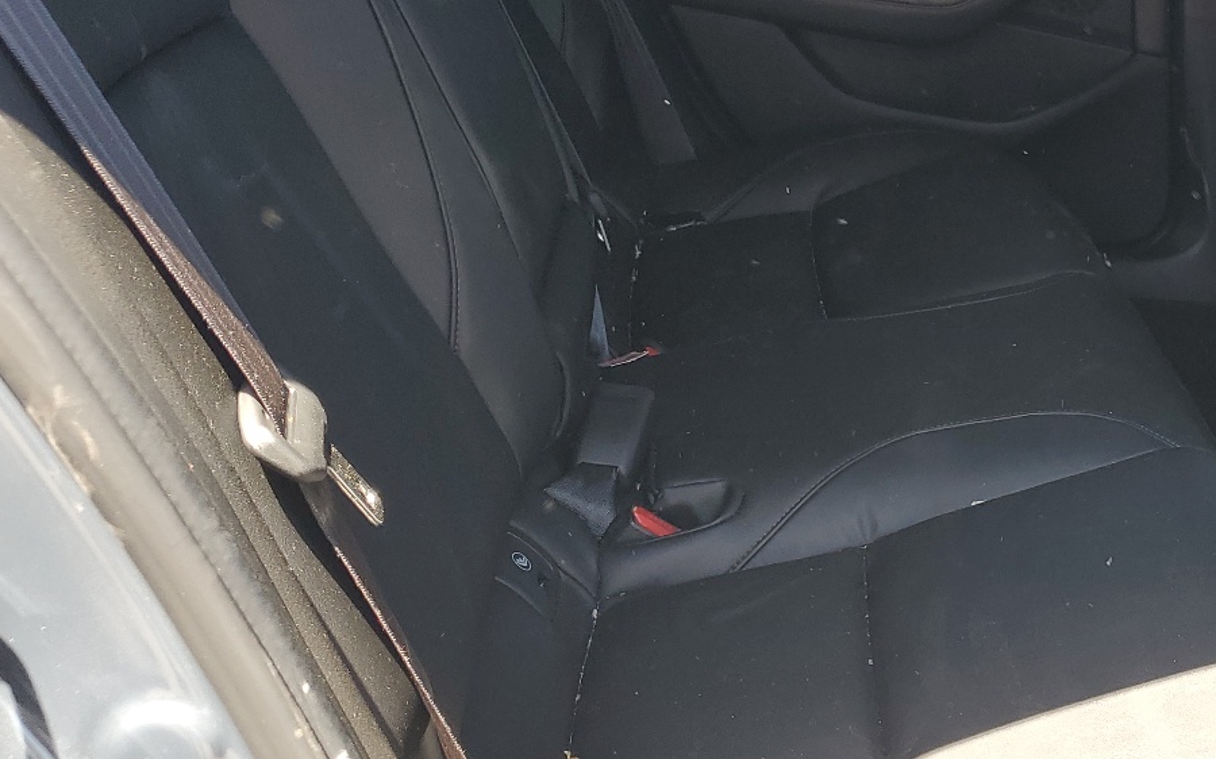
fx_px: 1623
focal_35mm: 49
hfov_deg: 39.1
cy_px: 313
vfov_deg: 26.3
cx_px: 1015
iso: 50
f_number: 1.5
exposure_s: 1/161
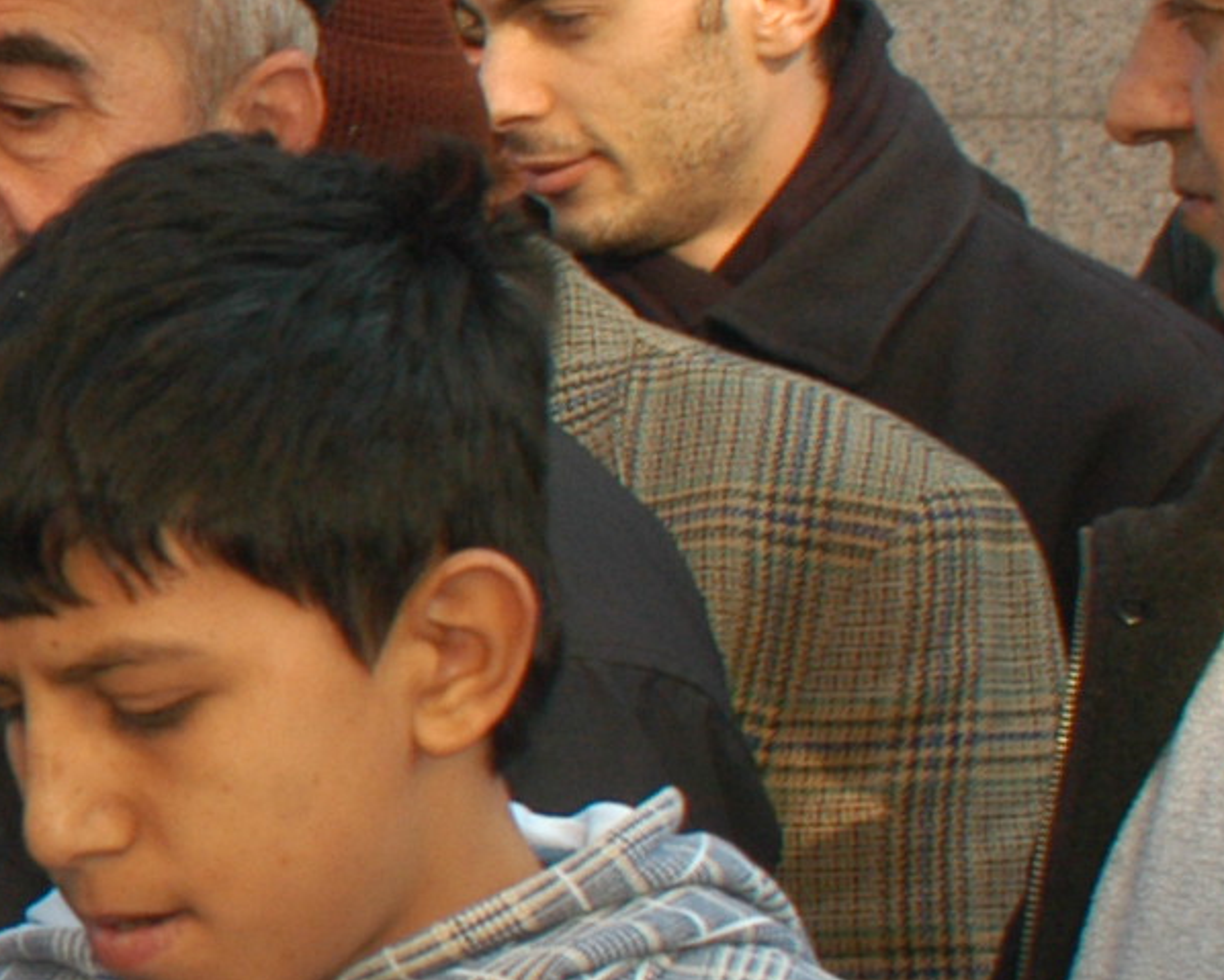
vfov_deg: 7.8
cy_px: 256
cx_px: -1437
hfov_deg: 9.0
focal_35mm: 198
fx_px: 7176
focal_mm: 28
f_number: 6.7
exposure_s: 1/180
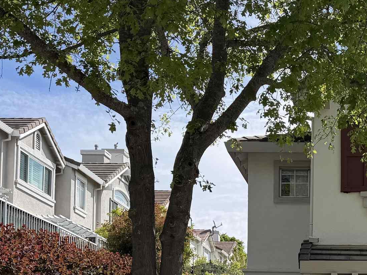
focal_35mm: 67
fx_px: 710
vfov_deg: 20.5
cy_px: 334
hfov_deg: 27.6
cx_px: 350
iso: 80
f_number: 1.78
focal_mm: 6.76
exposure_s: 1/3953
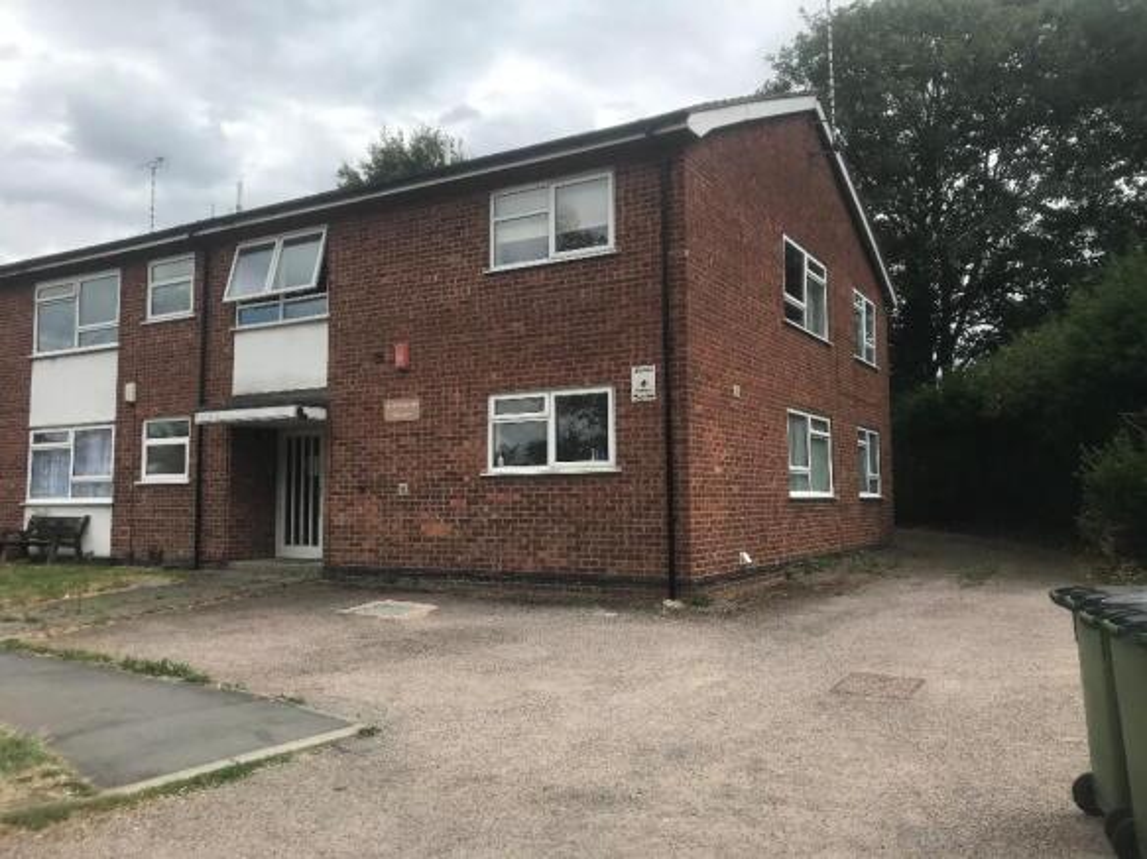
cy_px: 430
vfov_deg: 49.7
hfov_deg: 63.5
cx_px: 574
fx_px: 928
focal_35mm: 28
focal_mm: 3.99
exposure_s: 1/1597
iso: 20
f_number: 1.8
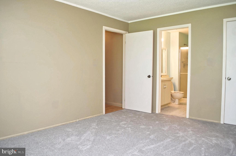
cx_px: 118
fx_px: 177
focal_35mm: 27
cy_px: 78
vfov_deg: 47.7
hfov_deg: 67.5
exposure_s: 1/125
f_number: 3.5
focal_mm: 18
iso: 1600
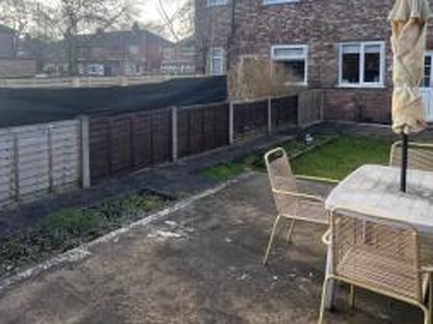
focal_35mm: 30
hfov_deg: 59.7
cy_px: 97
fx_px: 375
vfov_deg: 45.6
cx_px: 179
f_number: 1.8
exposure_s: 1/426
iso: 32
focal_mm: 1.57
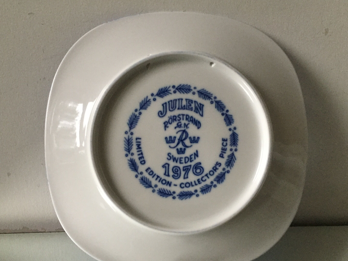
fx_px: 352
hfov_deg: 52.6
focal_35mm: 35
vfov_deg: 40.6
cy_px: 151
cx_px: 170
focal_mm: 4.15
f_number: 2.2
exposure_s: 1/25
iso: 250
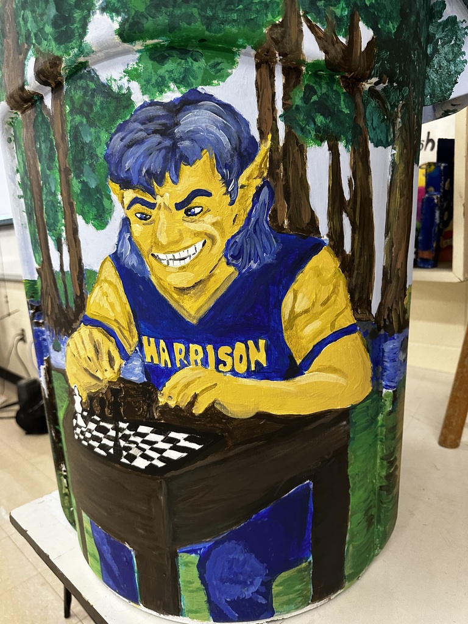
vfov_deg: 71.6
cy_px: 312
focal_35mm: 24
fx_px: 433
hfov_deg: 56.8
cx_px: 234
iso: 320
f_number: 1.78
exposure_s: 1/60
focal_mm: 6.86
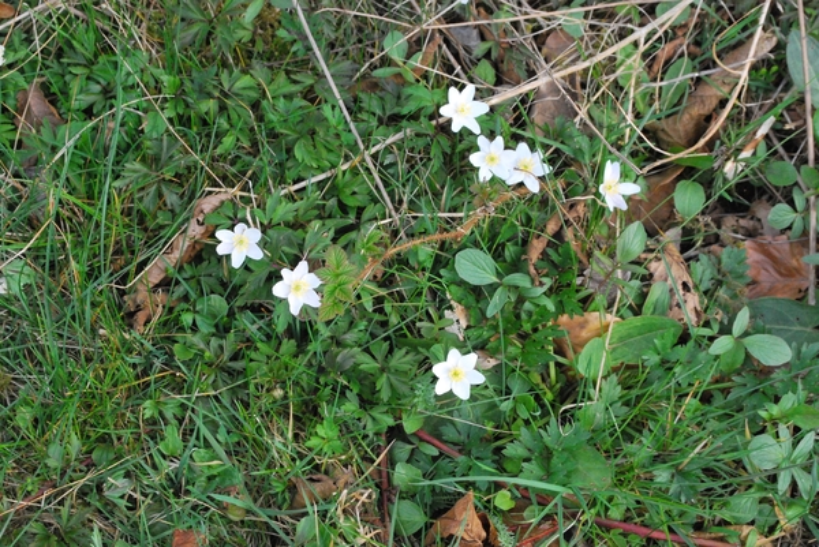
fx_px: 1639
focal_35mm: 72
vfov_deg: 19.0
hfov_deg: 28.1
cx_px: 410
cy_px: 274
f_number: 10
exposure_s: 1/400
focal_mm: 48
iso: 1600
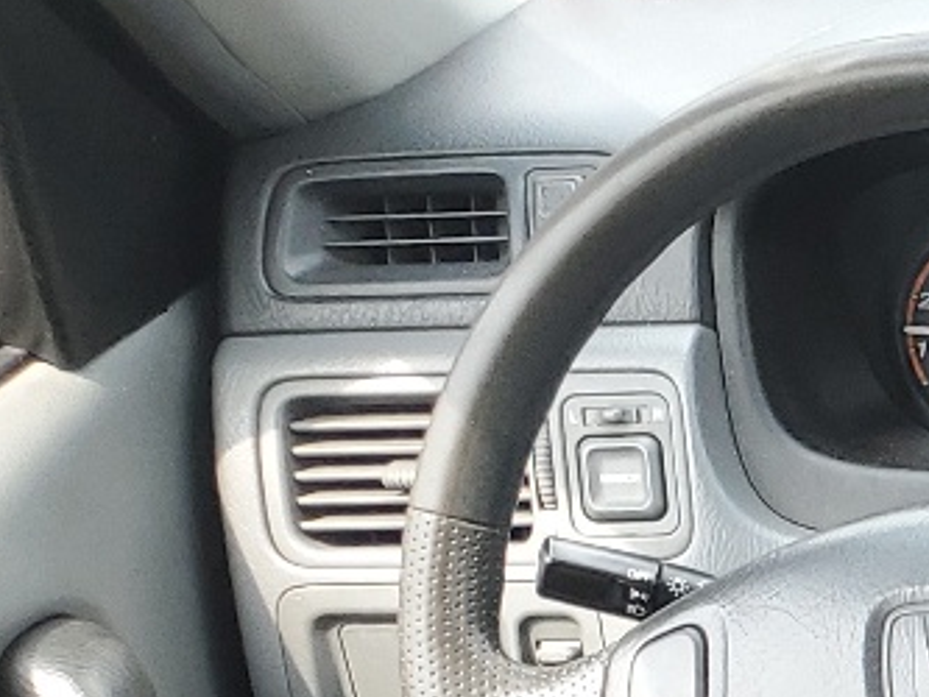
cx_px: 2154
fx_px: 3356
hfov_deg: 12.6
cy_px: 1453
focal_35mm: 125
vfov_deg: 10.7
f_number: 1.5
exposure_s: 1/208
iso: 50
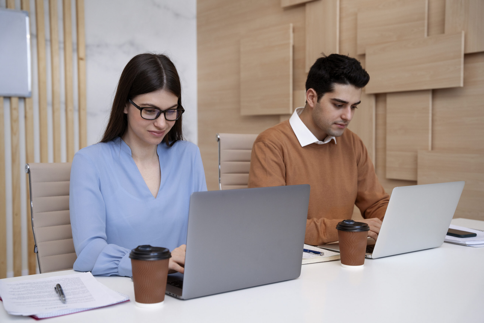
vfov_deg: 28.3
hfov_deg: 41.4
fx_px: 640
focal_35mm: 48
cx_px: 242
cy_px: 162
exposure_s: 1/160
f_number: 4
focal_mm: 47.6
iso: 1000
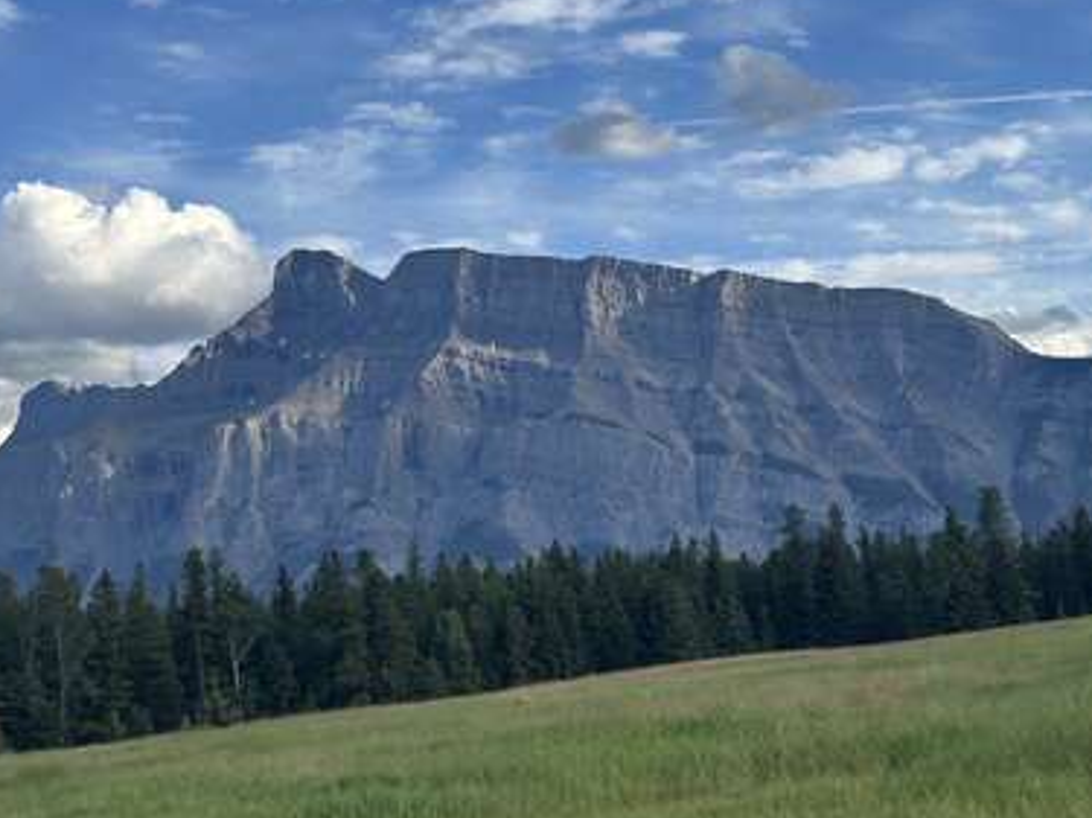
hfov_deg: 30.3
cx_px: 513
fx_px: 2018
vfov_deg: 22.9
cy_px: 368
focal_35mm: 64
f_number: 1.78
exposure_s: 1/1992
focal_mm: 6.86
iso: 64
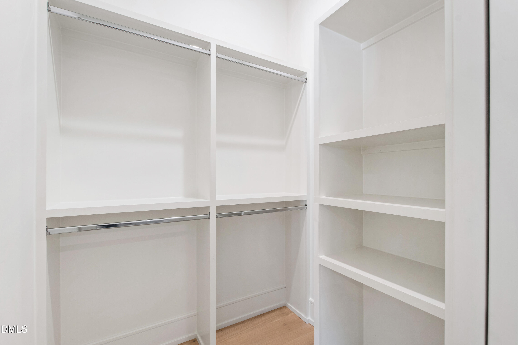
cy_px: 172
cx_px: 259
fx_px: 216
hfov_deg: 100.4
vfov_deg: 77.3
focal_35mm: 15
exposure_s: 1/2
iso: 100
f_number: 8
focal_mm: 10
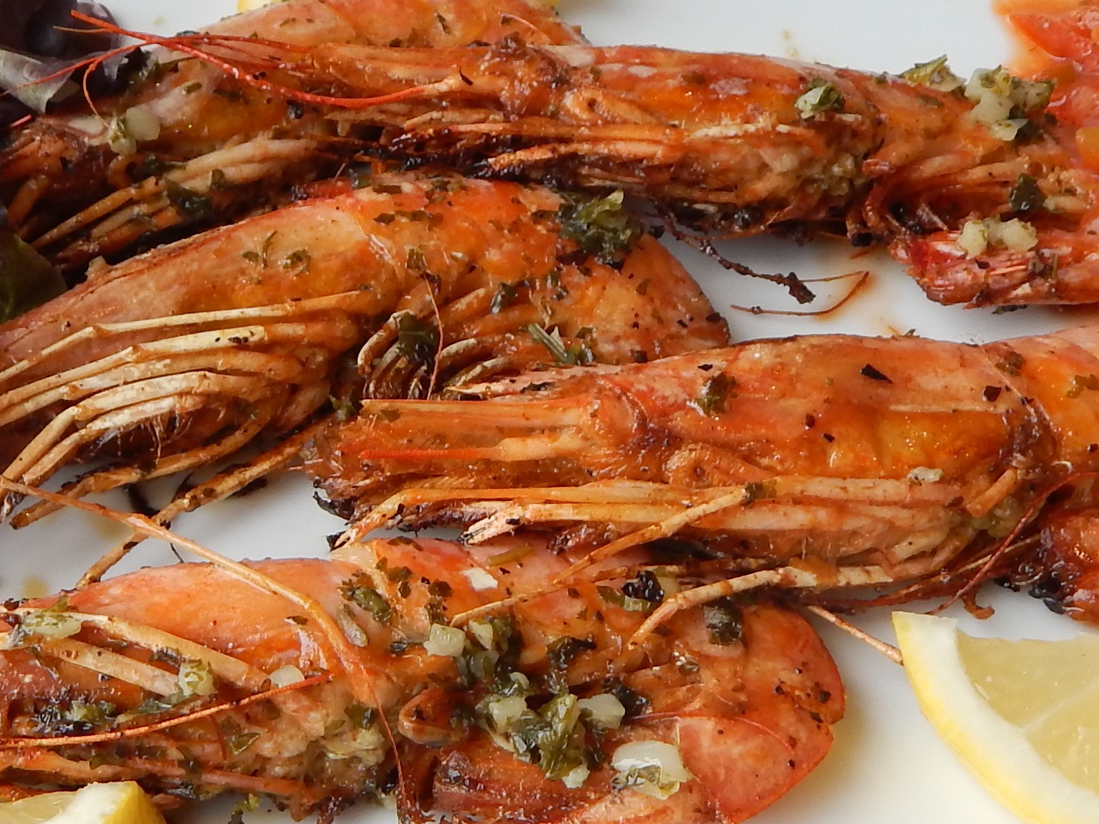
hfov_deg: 73.9
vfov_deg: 58.9
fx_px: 730
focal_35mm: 23
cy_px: 412
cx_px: 550
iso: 125
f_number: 3
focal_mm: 4
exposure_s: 1/100
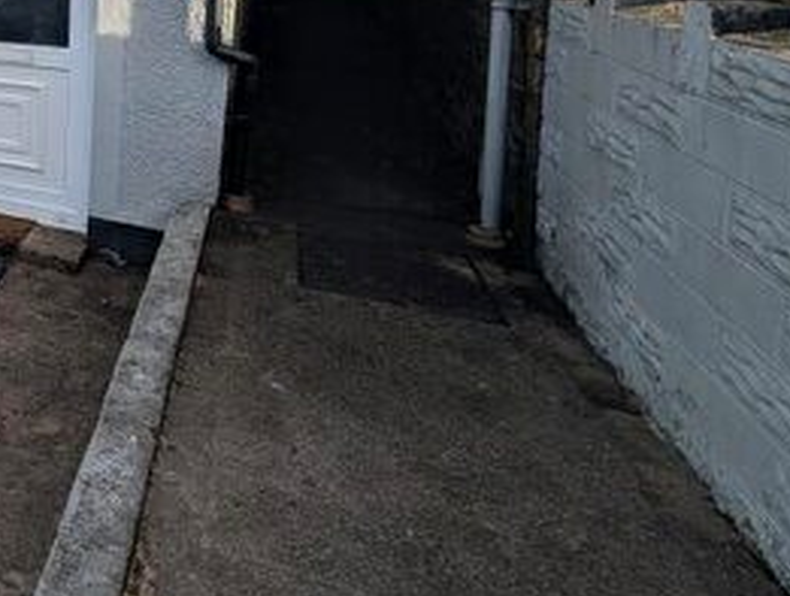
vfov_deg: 38.4
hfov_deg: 39.4
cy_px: -23
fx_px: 732
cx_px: -174
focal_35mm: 32
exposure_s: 1/1582
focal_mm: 2.02
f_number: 1.7
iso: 49
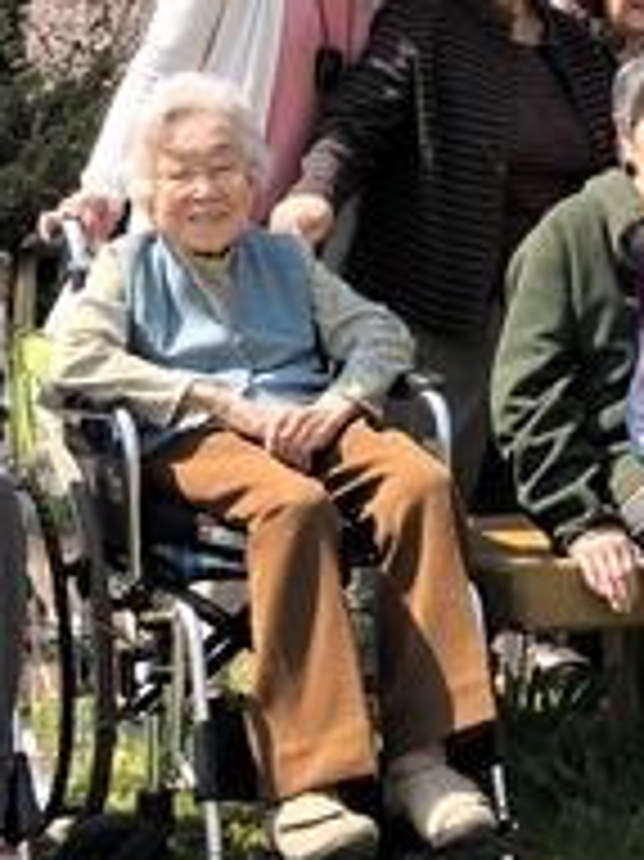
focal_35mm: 91
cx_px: 608
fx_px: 2260
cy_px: 77
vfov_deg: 21.1
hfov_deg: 16.0
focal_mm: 3.99
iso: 20
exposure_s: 1/1263
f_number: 1.8
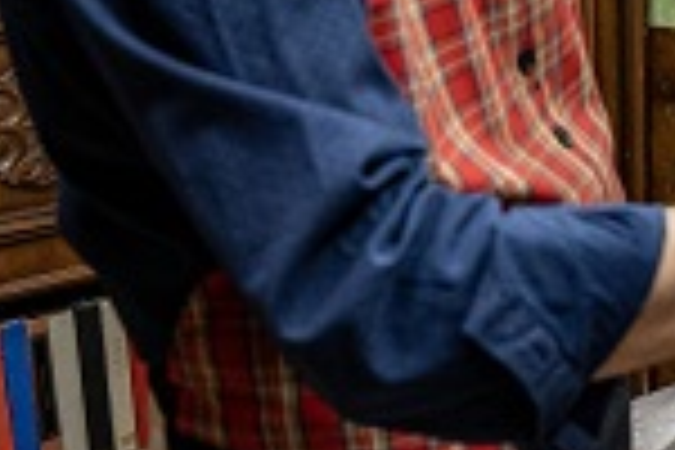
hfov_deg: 18.4
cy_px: -22
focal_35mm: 96
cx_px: 1058
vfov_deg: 14.0
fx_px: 1800
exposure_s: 1/160
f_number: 4
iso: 2000
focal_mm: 24
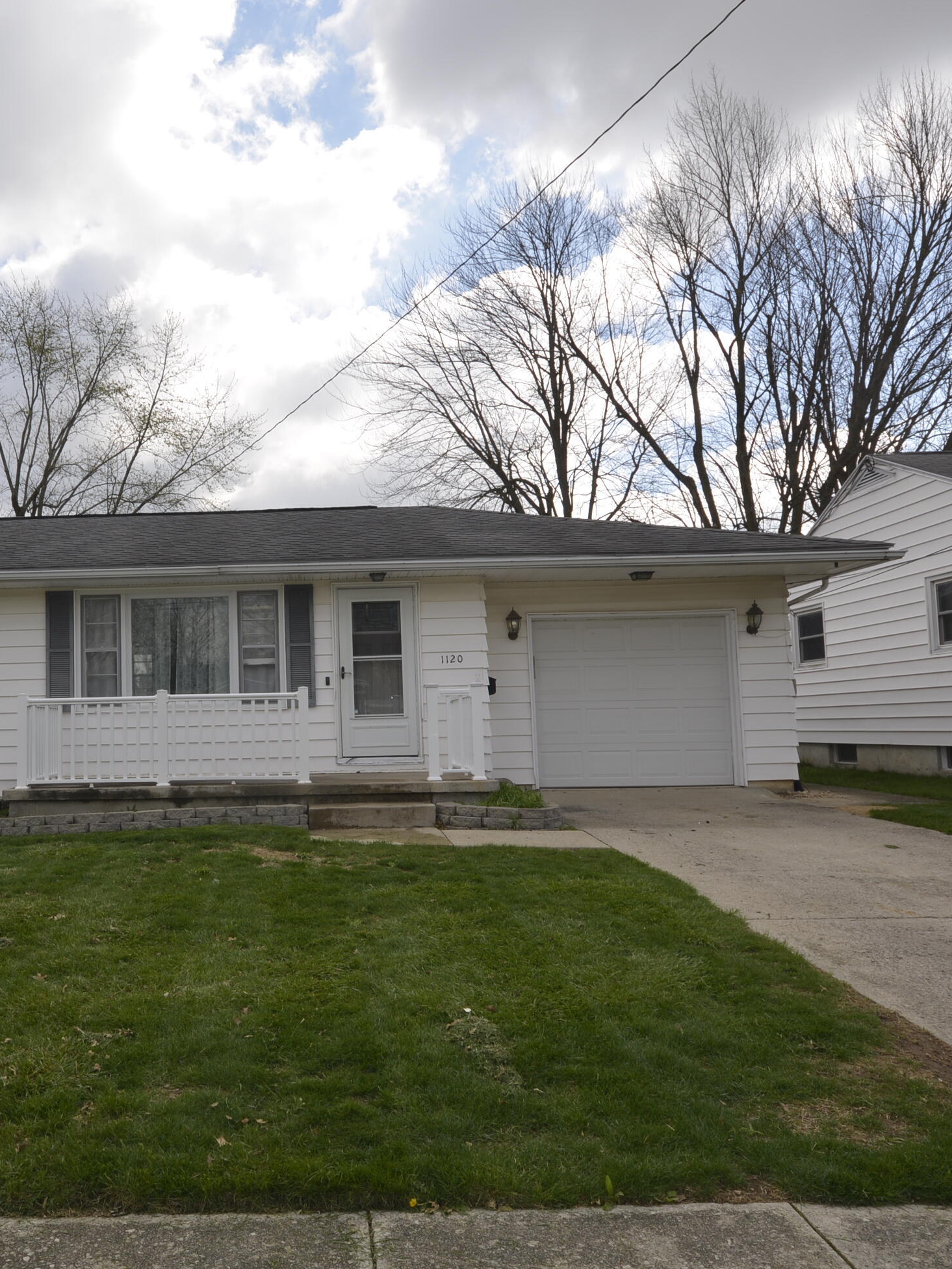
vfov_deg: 62.1
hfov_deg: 46.9
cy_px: 643
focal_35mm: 29
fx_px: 1054
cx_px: 241
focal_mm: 13
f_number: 10
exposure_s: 1/200
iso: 100
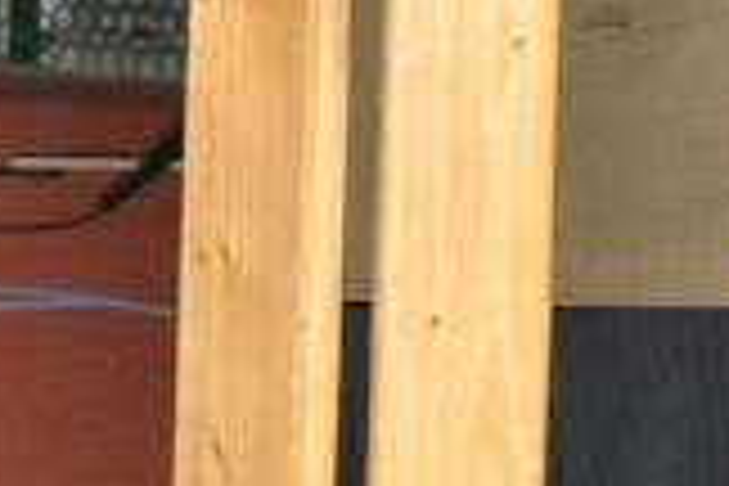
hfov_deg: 3.3
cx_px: 504
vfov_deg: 2.2
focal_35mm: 628
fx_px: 12725
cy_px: -511
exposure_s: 1/60
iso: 1000
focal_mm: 85
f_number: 6.3
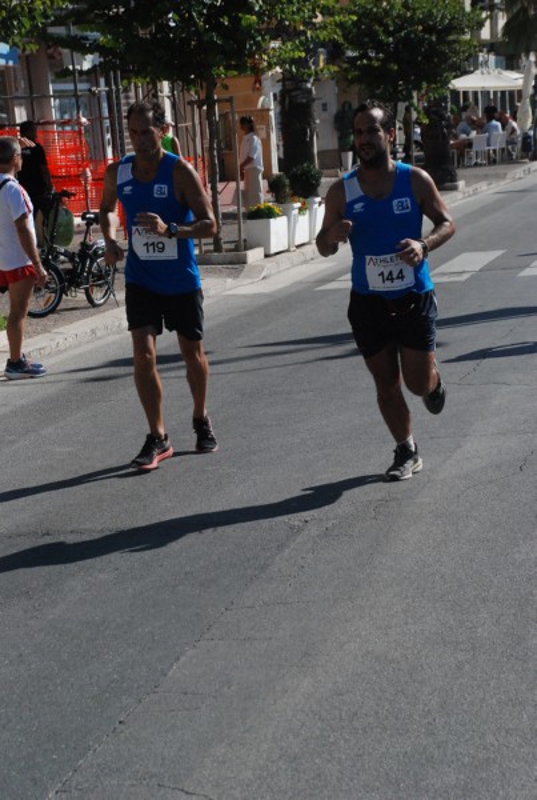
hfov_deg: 14.8
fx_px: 2070
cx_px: 268
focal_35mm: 93
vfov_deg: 21.9
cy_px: 400
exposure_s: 1/2000
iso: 1000
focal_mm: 62
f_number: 8
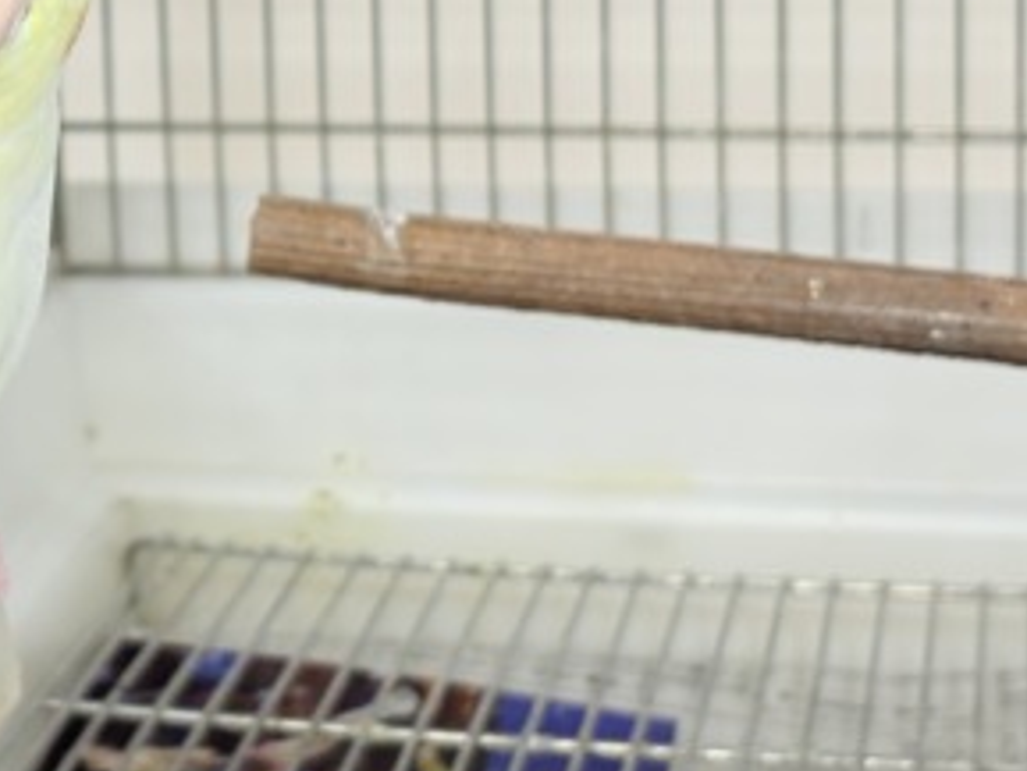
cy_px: 21
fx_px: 3413
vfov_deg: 12.7
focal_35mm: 115
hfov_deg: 16.9
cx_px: 89
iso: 80
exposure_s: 1/50
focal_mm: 5.96
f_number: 1.6
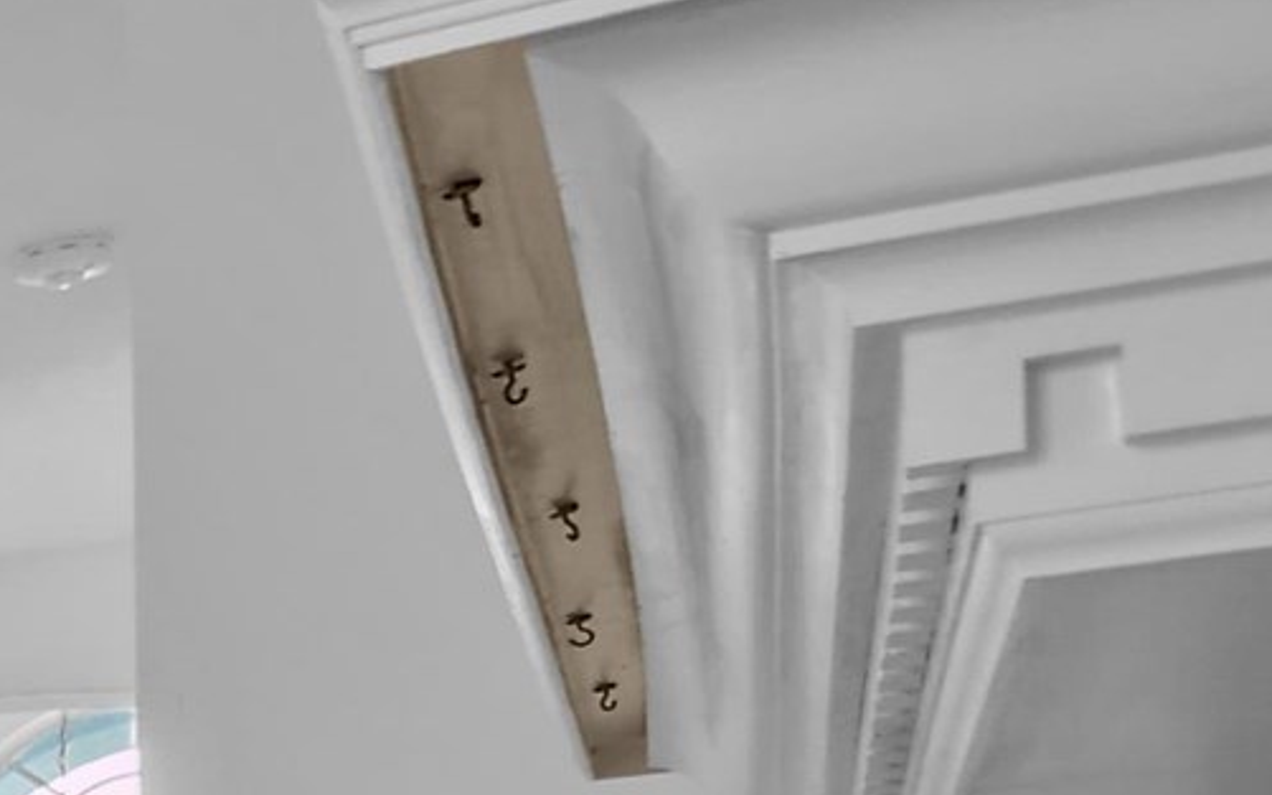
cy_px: 1405
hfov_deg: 11.5
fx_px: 3154
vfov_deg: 13.1
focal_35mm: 91
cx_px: -2567
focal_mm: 7
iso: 400
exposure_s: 1/10
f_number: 4
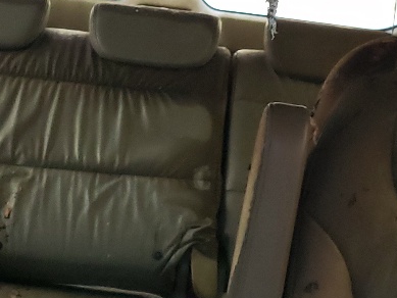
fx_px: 1228
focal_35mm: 107
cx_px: 245
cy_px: -31
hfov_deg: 18.3
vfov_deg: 13.6
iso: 328
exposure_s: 1/60.2
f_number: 1.5
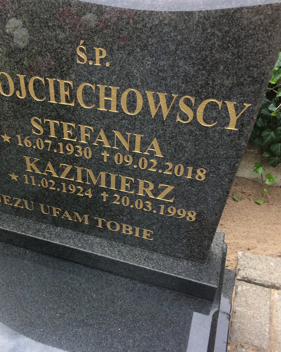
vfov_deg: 47.9
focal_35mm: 38
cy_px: 177
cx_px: 56
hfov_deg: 37.7
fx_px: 395
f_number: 2.2
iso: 32
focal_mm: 4.15
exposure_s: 1/410
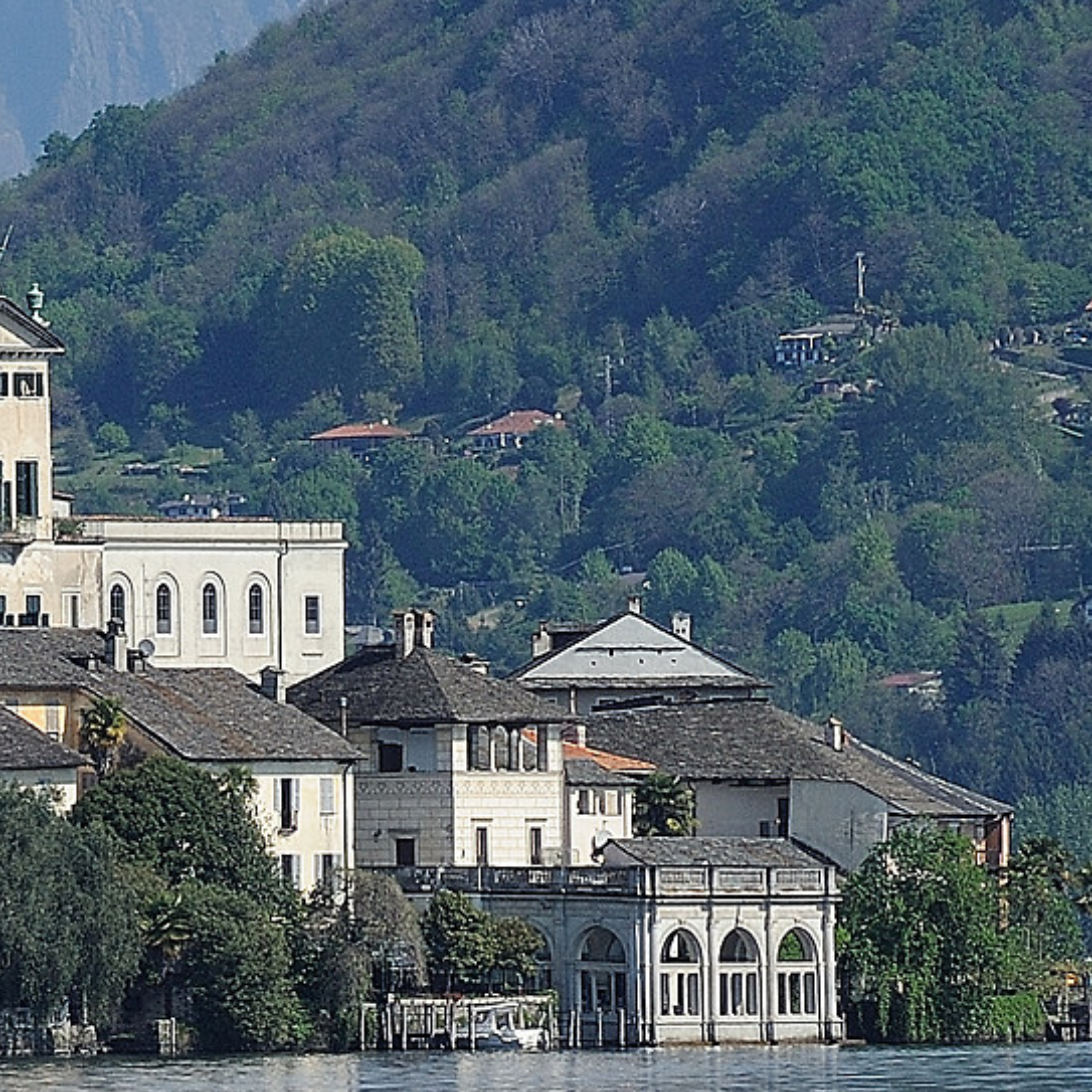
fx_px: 28124
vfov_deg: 2.2
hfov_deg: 2.2
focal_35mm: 788
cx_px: -422
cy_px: 346
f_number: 11
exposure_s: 1/1000
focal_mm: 210
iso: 400
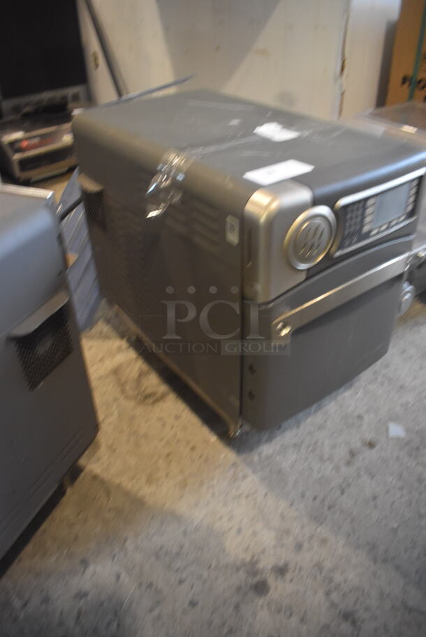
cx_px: 213
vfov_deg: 67.3
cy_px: 318
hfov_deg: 48.0
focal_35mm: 27
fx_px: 478
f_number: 3.5
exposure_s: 1/125
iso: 1600
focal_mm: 18
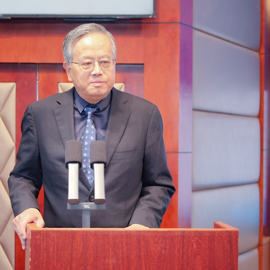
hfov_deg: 23.0
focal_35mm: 75
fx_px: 662
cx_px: 117
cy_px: 134
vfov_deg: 23.1
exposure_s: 1/100
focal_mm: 58
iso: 800
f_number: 4
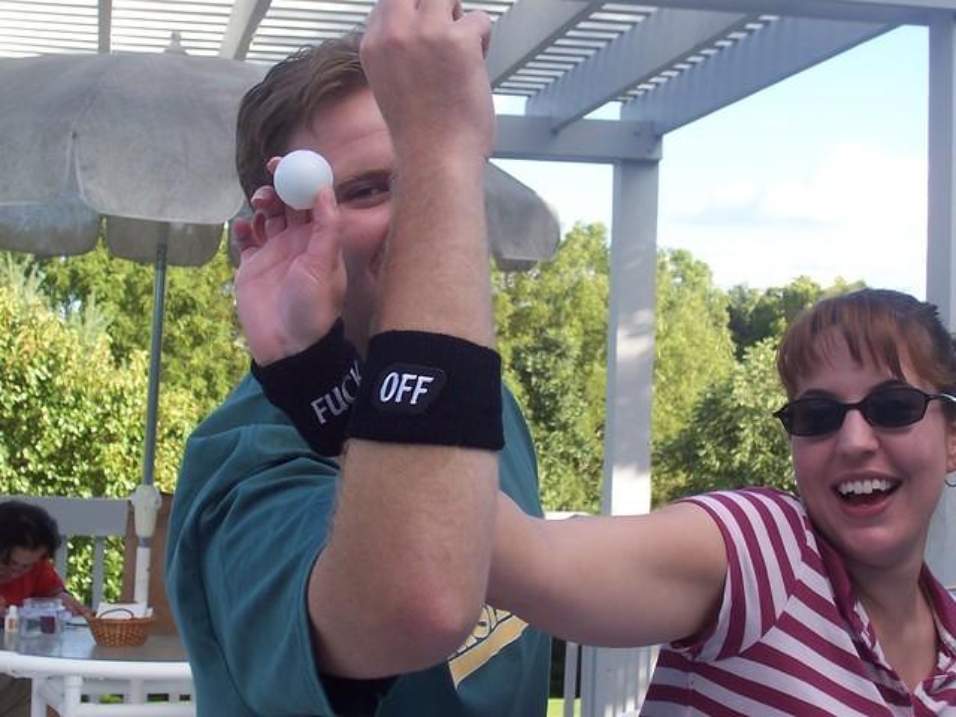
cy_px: 358
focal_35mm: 71
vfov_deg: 20.7
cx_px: 478
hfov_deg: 27.4
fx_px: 1961
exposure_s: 1/250
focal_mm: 10.8
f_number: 4
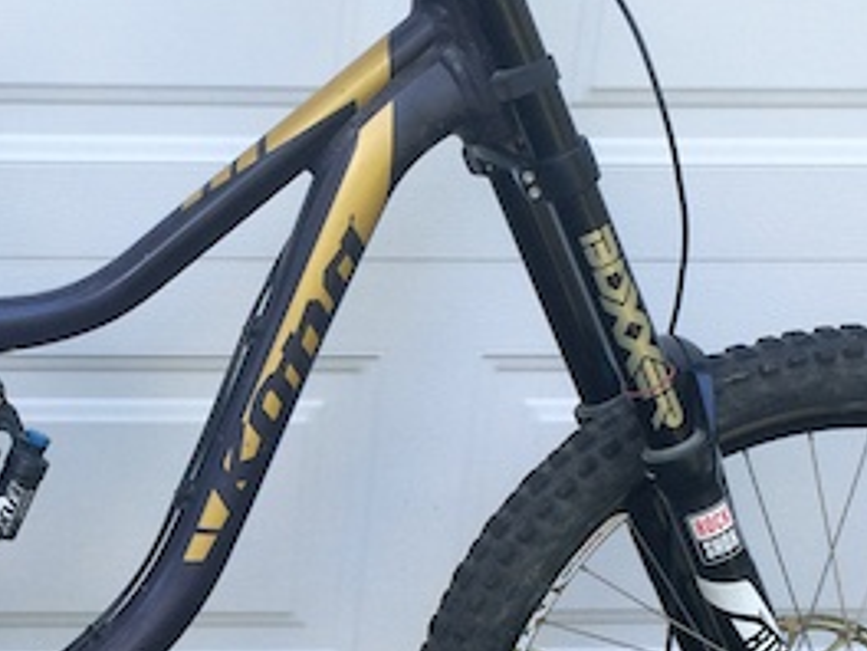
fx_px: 2204
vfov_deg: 16.5
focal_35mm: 88
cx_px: 79
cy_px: 598
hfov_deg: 21.7
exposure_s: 1/60
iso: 32
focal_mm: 4.15
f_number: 2.2
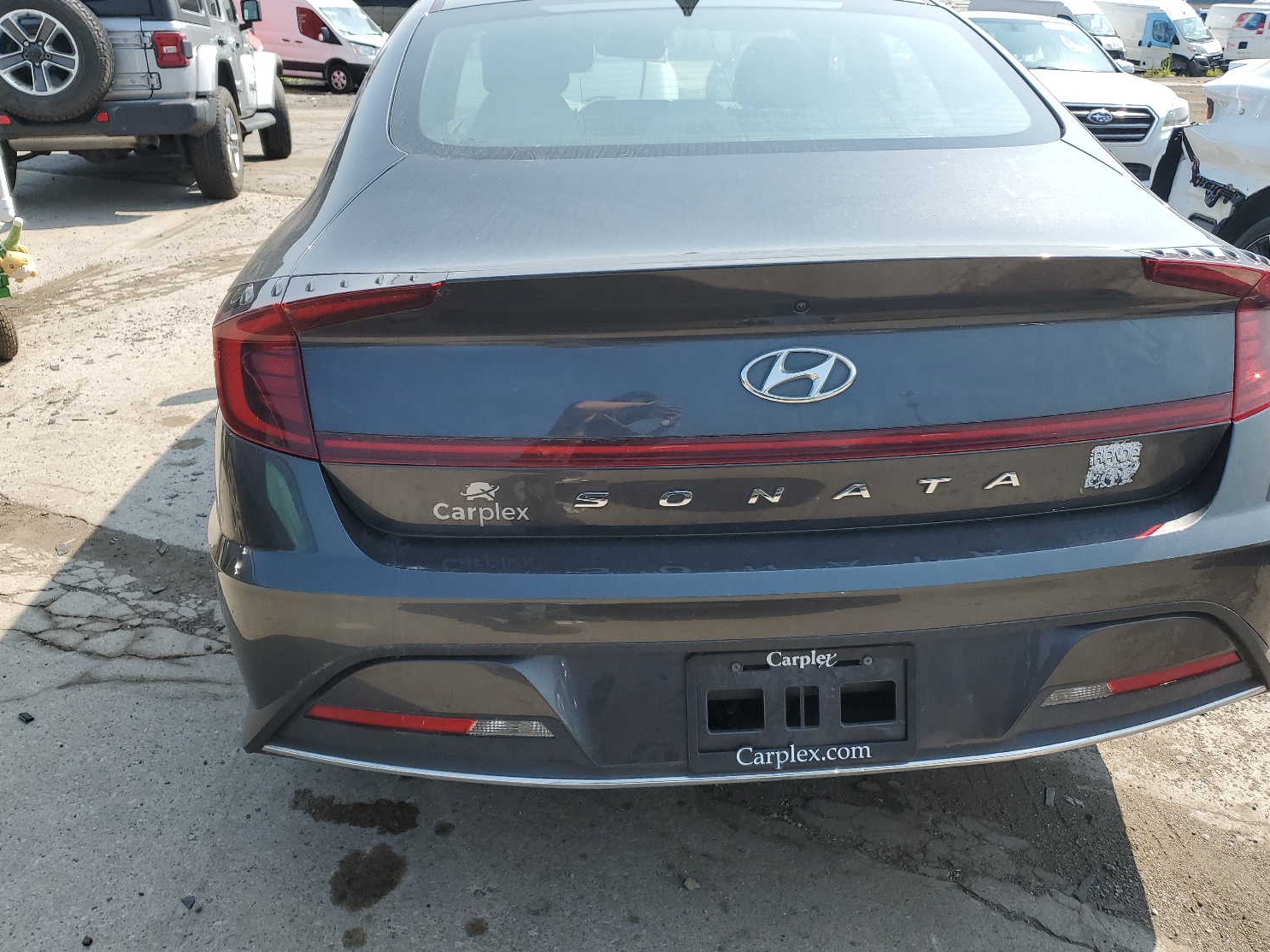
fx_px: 1027
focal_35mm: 28
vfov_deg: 49.7
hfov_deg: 63.4
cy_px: 465
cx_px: 674
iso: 50
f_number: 1.5
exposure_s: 1/1667
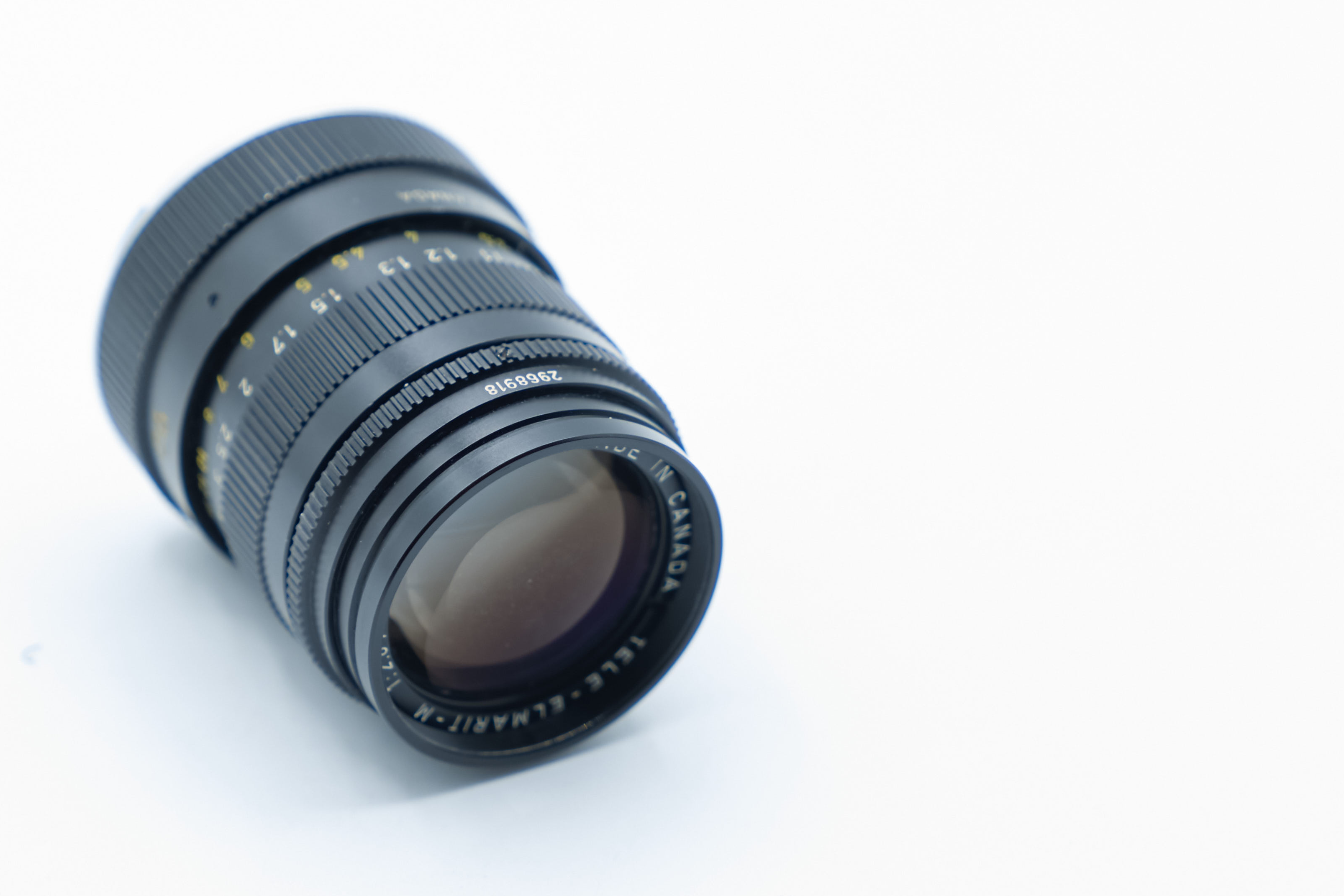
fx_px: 4517
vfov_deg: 11.3
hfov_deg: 16.9
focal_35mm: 121
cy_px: 407
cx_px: 499
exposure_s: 1/320
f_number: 4.5
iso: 800
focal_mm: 63
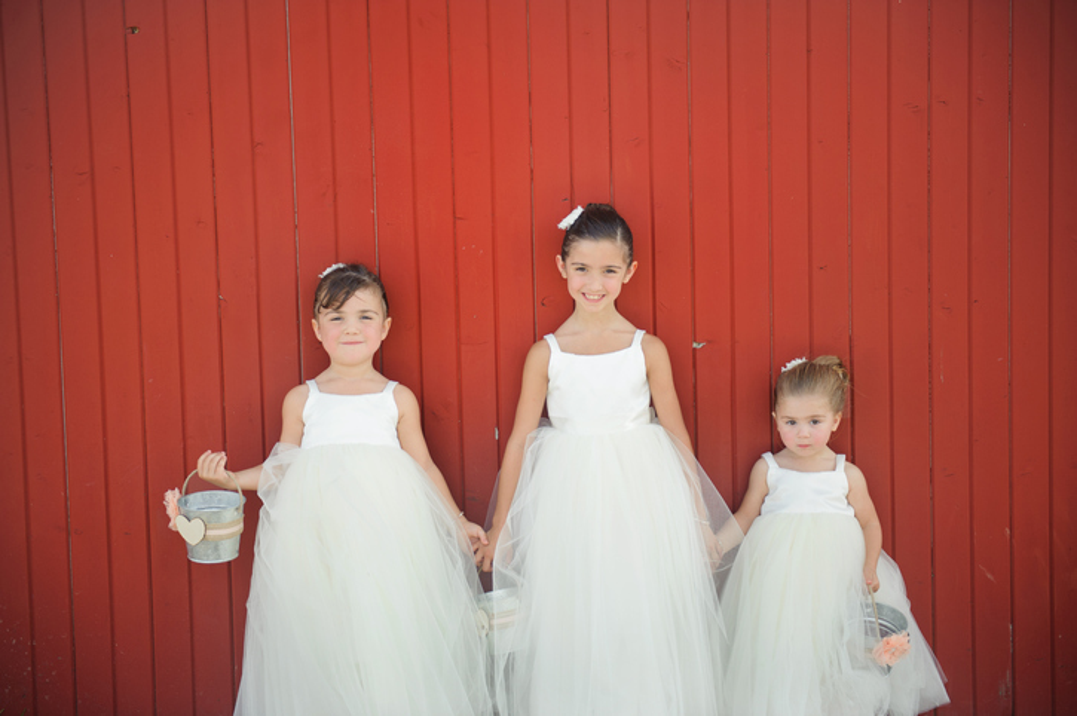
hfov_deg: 33.4
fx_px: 1793
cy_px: 358
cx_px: 538
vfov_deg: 22.6
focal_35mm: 60
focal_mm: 60
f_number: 2.8
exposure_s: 1/800
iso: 200
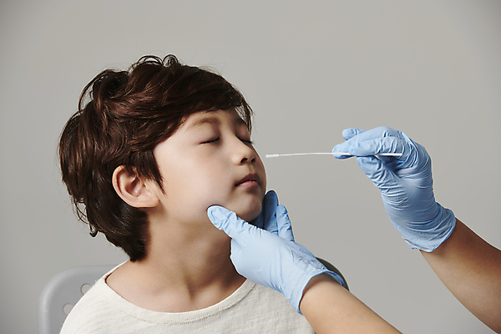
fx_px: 2644
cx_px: 250
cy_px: 167
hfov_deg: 10.8
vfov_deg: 7.2
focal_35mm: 190
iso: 100
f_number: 8
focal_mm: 190
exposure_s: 1/125
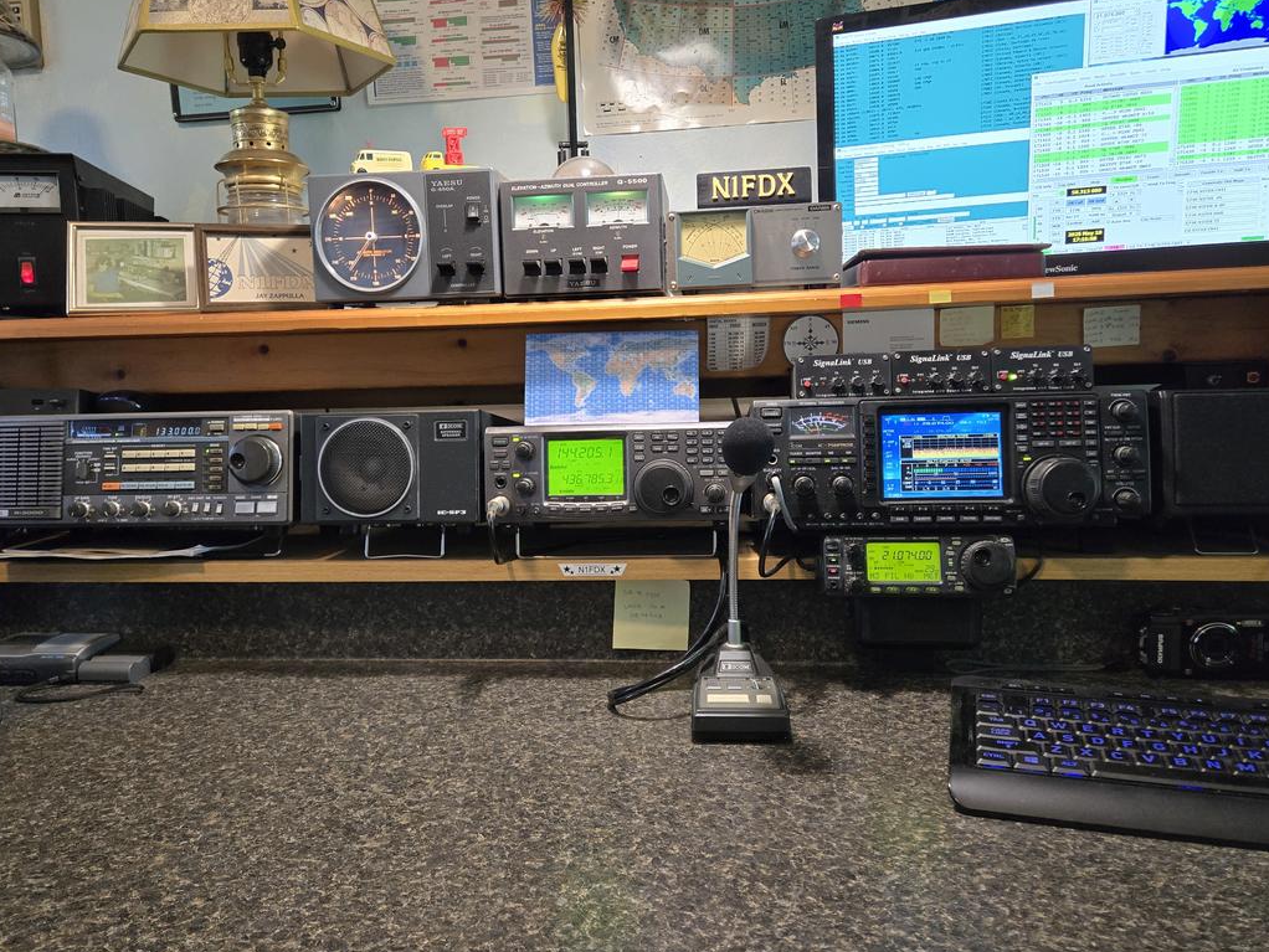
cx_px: 596
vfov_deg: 51.4
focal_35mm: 27
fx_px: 990
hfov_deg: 65.3
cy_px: 463
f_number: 1.8
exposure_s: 1/120
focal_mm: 5.4
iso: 640
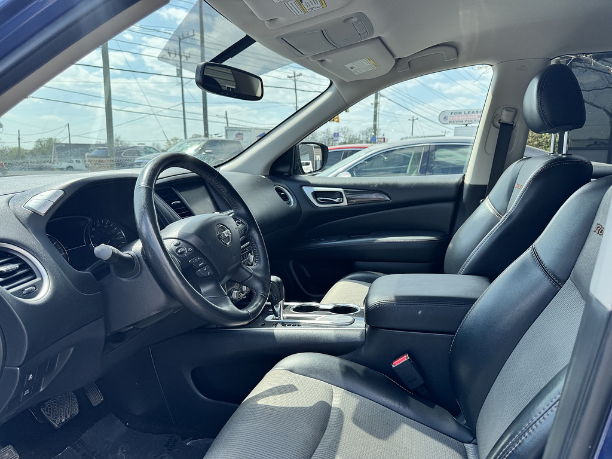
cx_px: 306
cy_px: 230
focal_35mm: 24
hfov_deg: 71.6
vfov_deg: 56.8
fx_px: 424
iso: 80
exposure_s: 1/1425
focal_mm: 6.76
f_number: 1.78
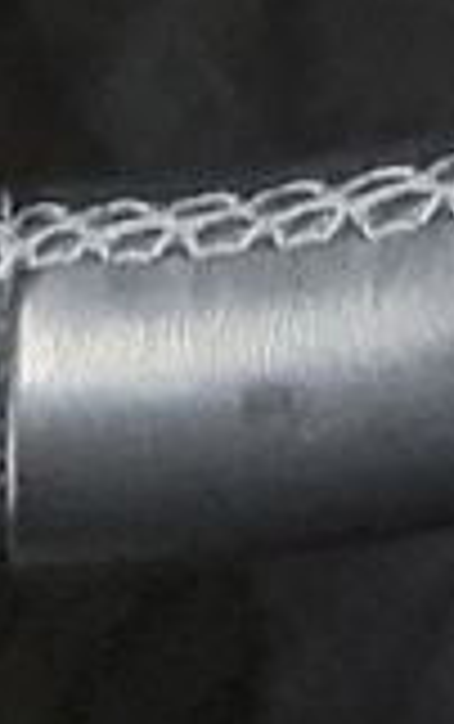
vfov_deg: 7.0
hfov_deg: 5.2
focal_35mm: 253
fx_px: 4995
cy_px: -1776
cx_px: 54
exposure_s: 1/39
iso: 979
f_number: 1.8
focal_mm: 6.7
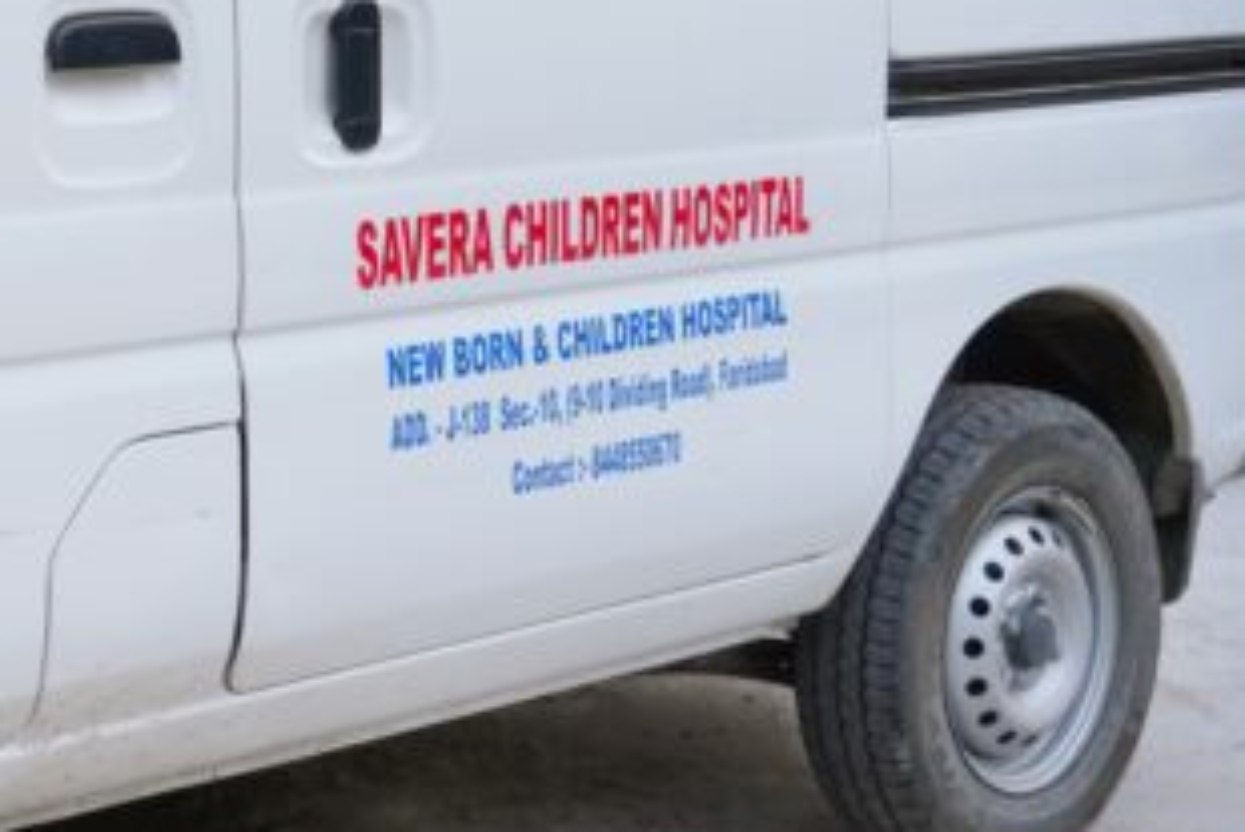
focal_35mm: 76
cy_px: 199
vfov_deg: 17.8
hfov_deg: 23.5
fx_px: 2629
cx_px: -386
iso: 800
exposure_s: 1/160
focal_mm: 23
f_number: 3.2
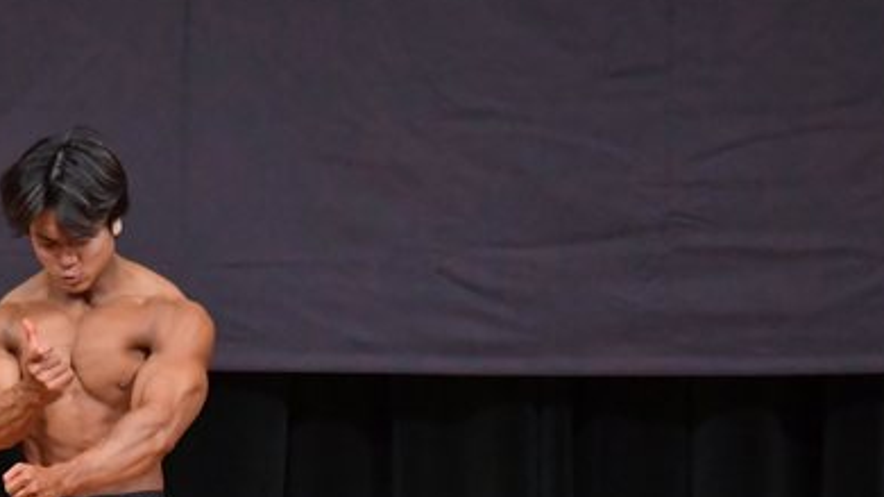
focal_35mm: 562
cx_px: 92
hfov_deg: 3.8
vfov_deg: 2.2
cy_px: 570
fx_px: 13168
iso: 5000
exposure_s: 1/400
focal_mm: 180
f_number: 5.6
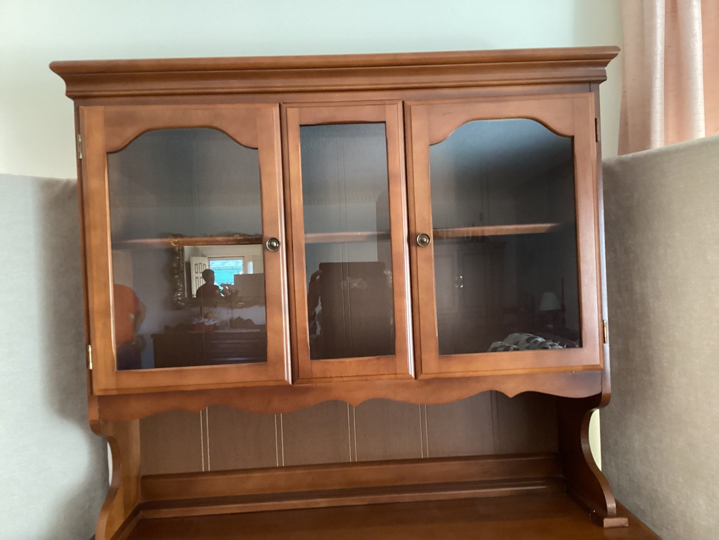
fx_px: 644
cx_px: 360
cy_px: 270
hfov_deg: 58.3
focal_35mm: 31
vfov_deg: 45.4
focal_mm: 3.3
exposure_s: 1/40
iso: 400
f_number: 2.4
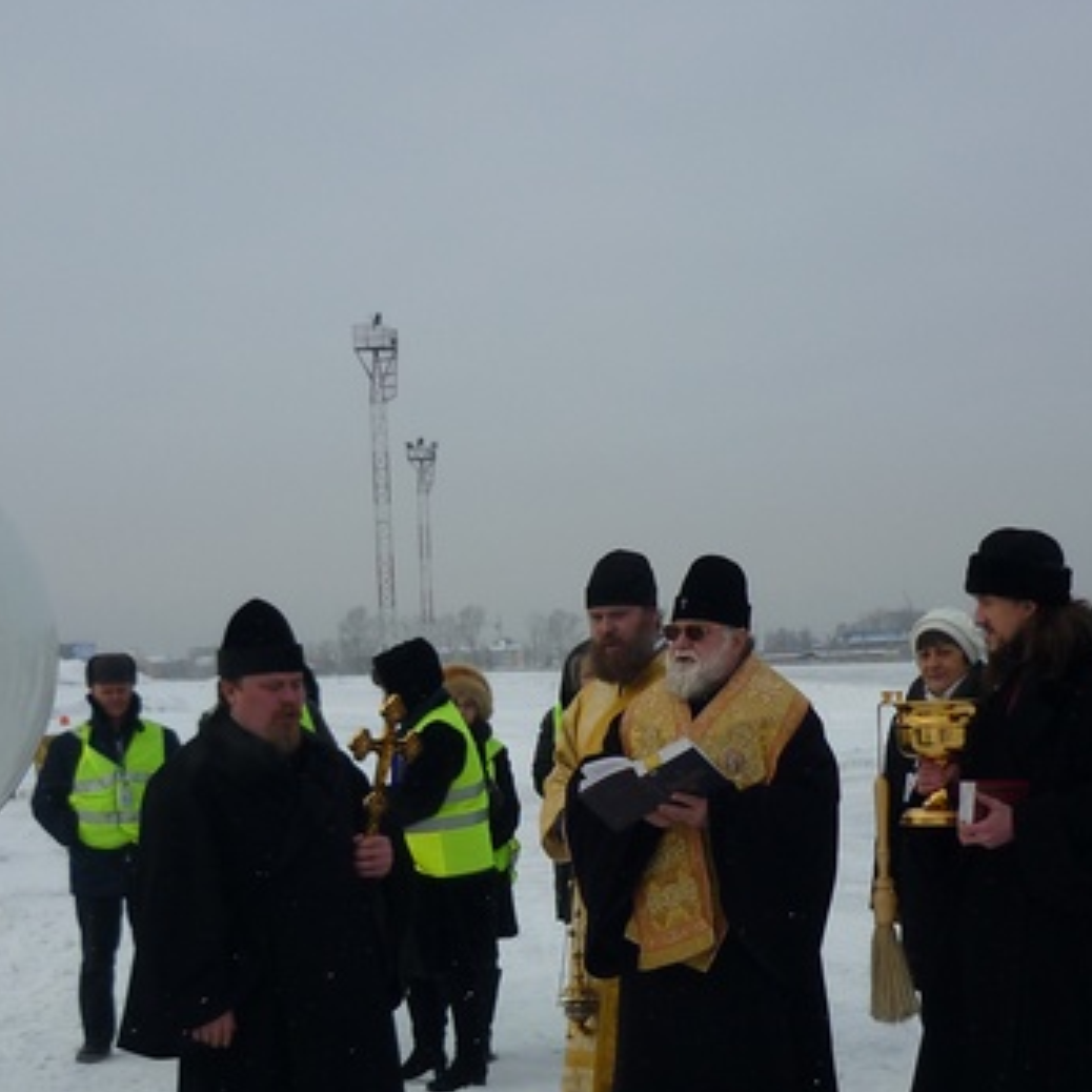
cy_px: 813
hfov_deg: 29.0
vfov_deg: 28.7
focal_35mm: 59
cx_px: 619
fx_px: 2106
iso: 80
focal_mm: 5.5
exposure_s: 1/800
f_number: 2.8
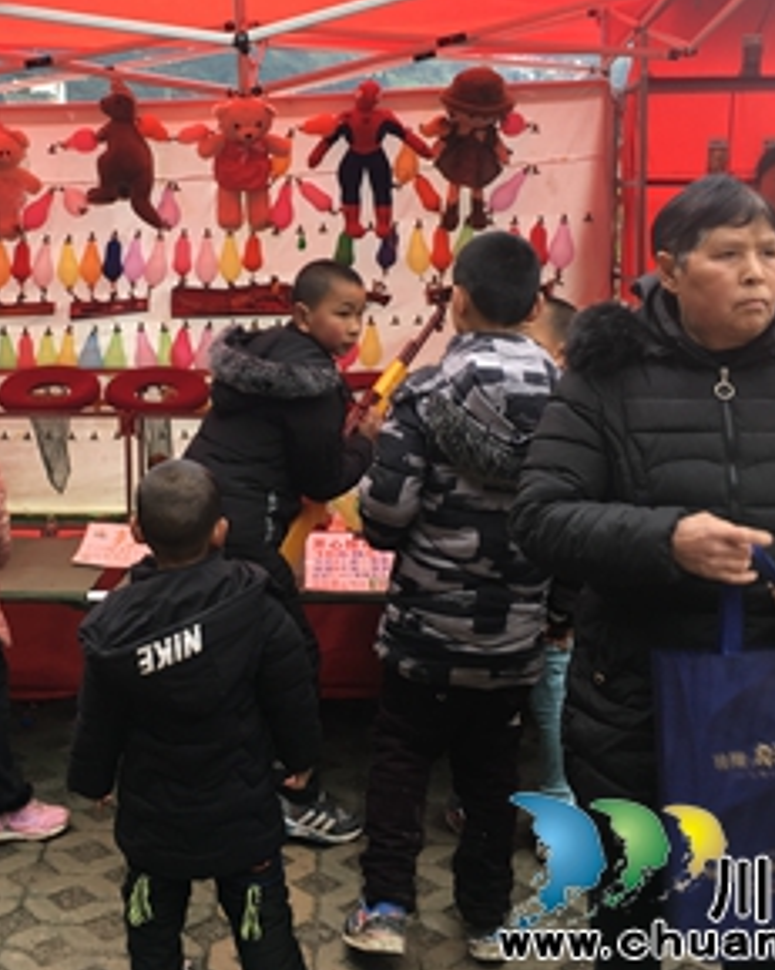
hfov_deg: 30.5
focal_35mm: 49
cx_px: 225
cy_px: 374
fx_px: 1406
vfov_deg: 37.9
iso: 25
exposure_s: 1/50
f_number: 2.2
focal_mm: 4.15
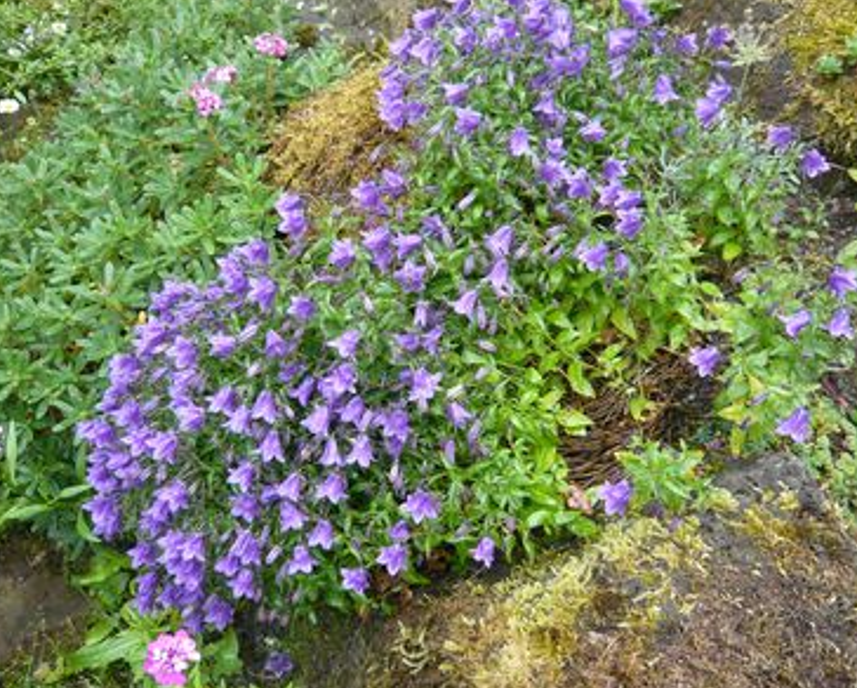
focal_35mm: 30
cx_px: 459
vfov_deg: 48.6
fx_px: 762
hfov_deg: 58.7
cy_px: 344
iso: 125
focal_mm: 4.6
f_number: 2.8
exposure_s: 1/30
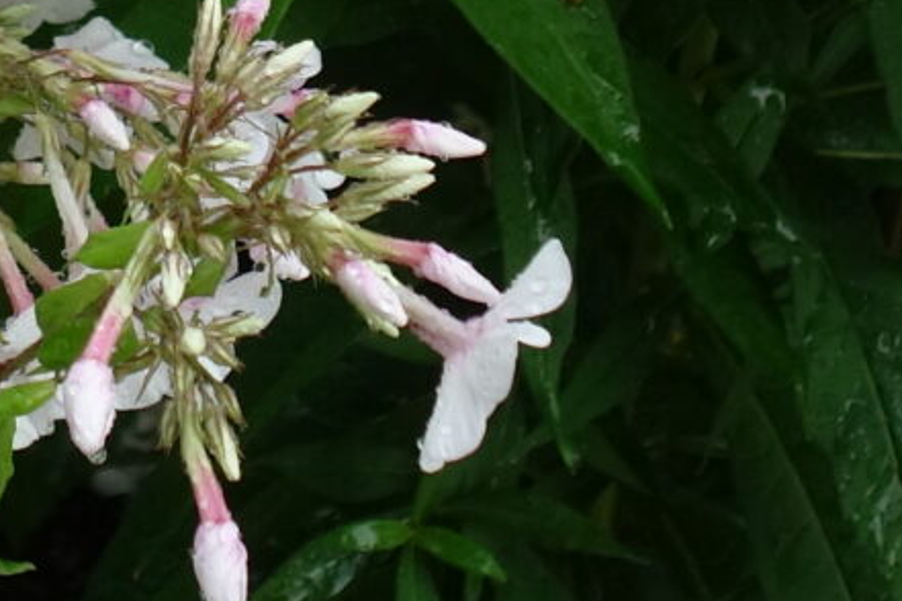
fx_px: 5236
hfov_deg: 9.7
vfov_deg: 6.4
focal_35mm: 209
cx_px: -245
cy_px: -575
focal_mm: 13.25
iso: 320
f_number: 3.5
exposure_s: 1/250
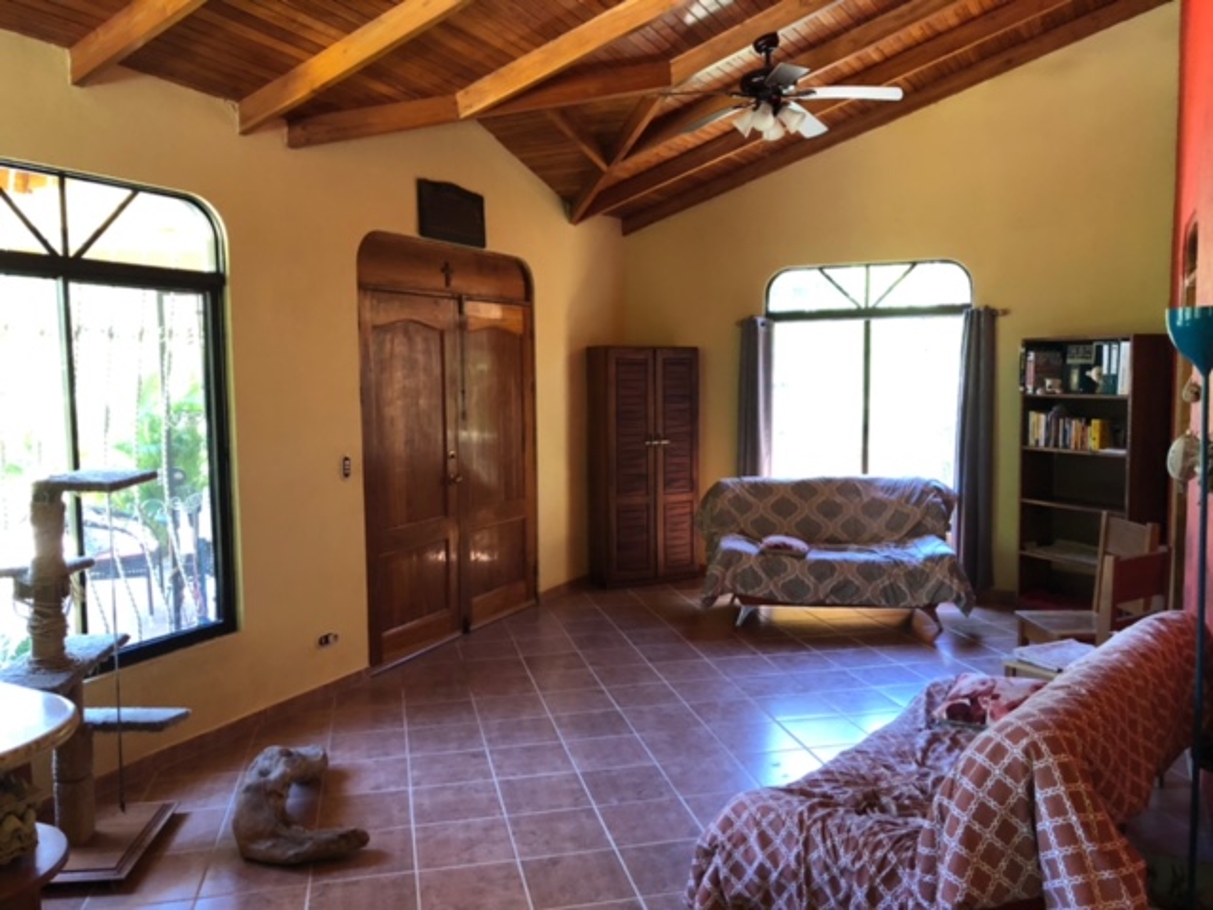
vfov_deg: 49.7
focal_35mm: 28
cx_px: 606
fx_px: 981
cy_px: 455
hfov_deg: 63.4
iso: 80
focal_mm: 4
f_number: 1.8
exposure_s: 1/15
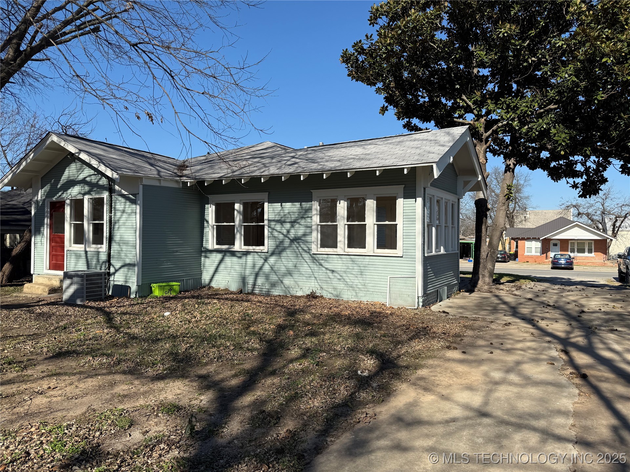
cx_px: 315
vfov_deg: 56.8
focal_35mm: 24
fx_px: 437
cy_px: 236
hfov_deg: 71.6
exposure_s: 1/4405
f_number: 1.78
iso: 80
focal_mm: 6.76
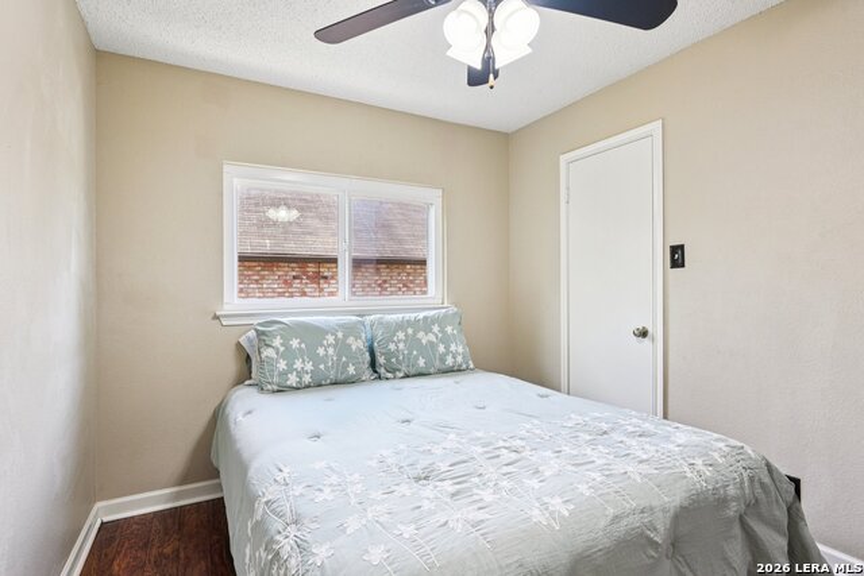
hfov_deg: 93.3
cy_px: 288
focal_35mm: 17
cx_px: 432
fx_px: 408
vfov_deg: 70.5
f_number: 8
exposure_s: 1/20
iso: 450
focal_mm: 17
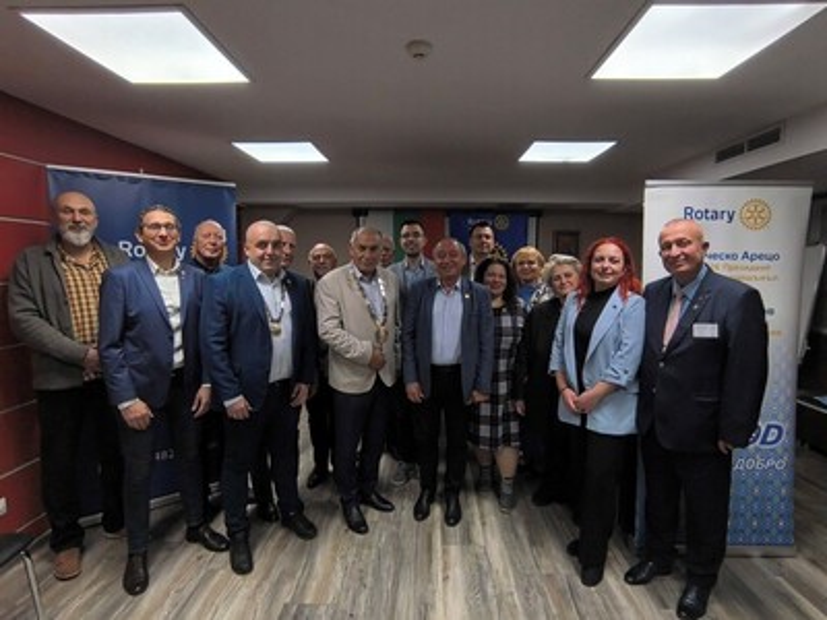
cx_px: 414
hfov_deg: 87.8
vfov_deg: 71.6
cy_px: 310
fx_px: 430
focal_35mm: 18
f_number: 2.2
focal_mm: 1.65
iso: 100
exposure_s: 1/100
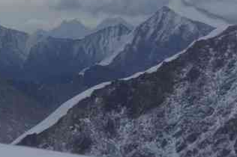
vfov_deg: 4.1
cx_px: -56
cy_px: 58
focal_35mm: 333
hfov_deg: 6.2
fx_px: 2190
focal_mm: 70
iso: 100
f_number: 13
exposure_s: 1/180
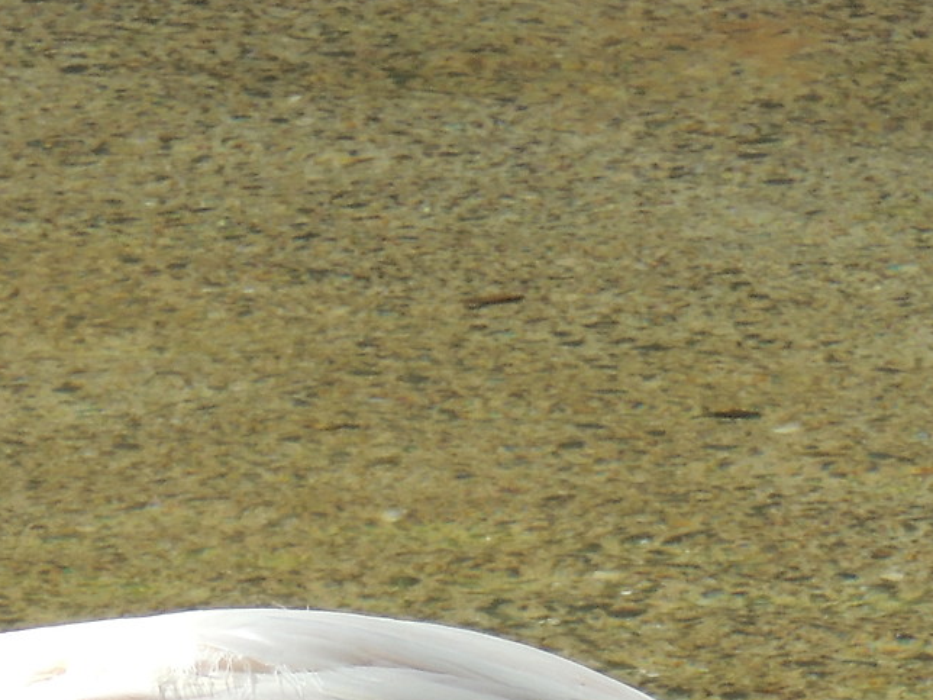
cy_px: 1191
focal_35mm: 503
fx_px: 13557
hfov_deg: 3.9
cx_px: -52
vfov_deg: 2.9
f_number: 5.4
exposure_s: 1/320
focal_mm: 24
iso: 100
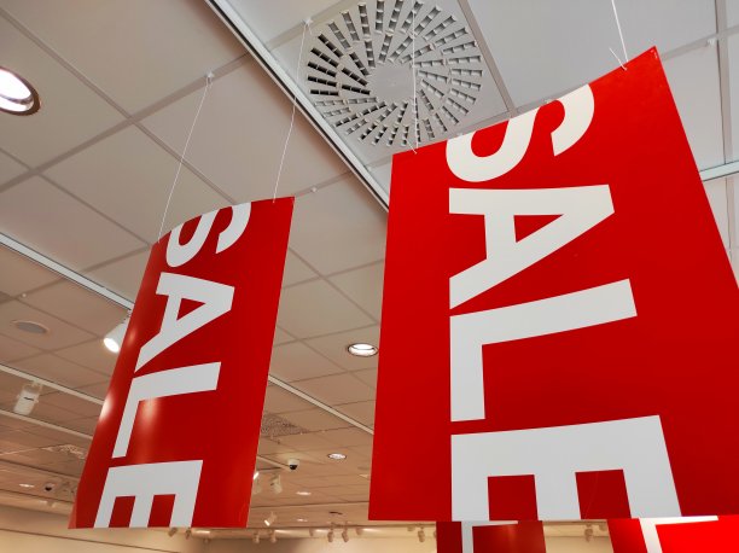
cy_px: 276
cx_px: 370
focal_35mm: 25
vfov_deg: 54.8
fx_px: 533
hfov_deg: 69.4
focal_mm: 5.43
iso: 114
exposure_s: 1/100
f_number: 1.89
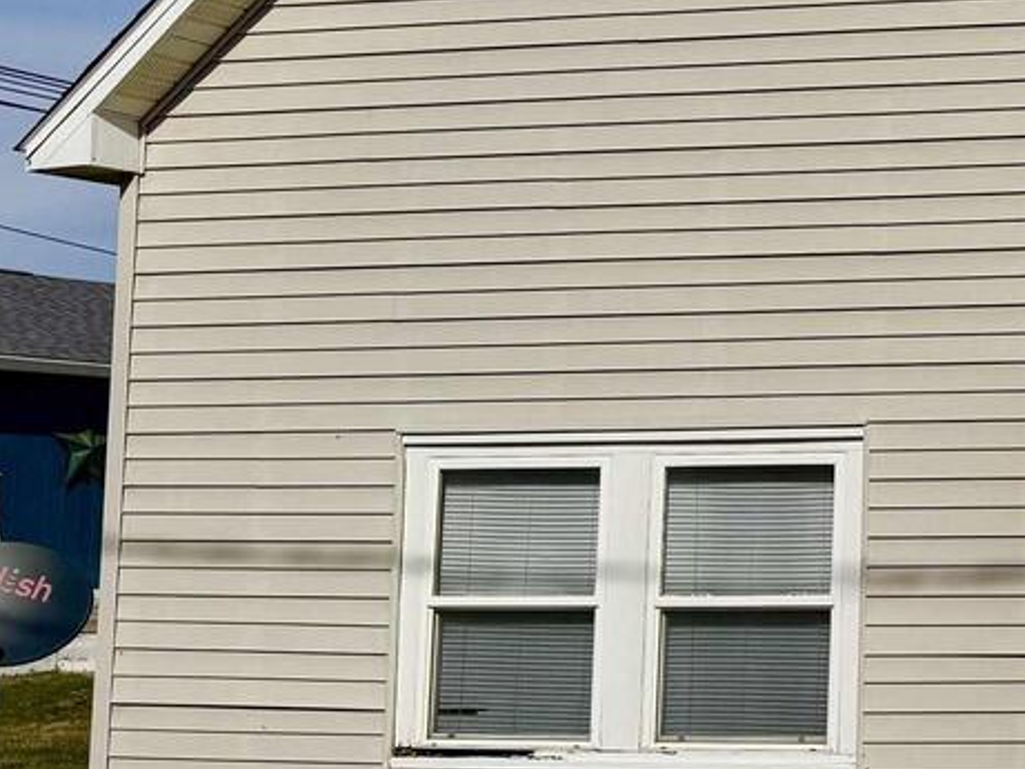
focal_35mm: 75
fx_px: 2221
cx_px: 1474
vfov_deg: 19.6
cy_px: 256
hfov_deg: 22.1
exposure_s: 1/12346
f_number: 1.78
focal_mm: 6.76
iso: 64
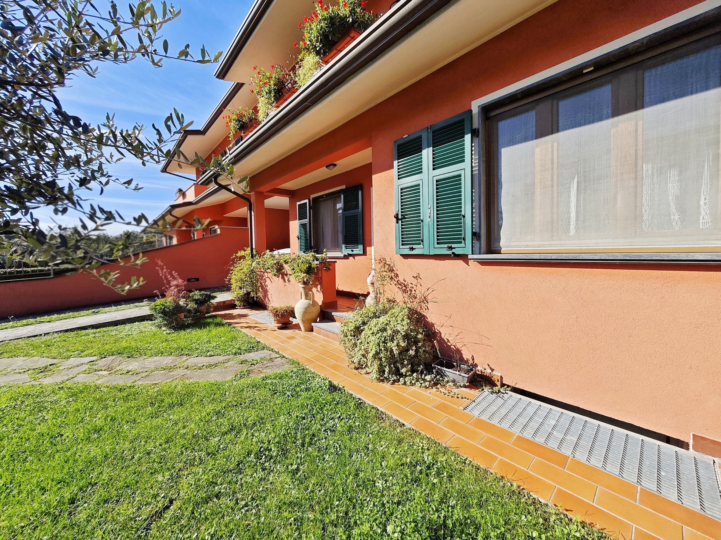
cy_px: 261
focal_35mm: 13
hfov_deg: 106.2
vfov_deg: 89.9
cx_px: 369
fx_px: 271
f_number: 1.8
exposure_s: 1/3333
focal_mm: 2.03
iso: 50
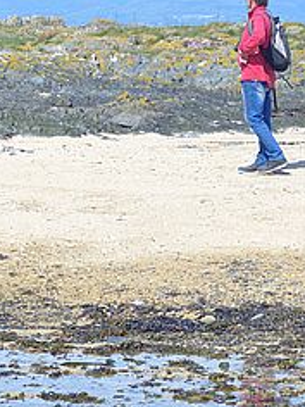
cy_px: 229
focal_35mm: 205
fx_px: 2408
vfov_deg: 9.7
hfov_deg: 7.2
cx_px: 248
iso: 100
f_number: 2.8
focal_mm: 21.8
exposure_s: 1/2000
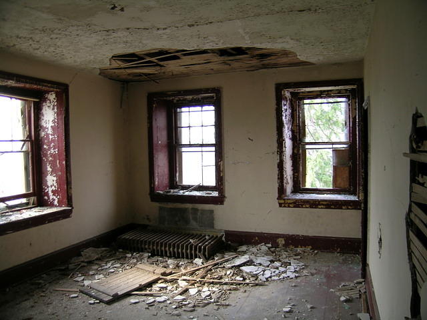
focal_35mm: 28
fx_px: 345
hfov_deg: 63.4
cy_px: 160
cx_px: 214
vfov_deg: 49.7
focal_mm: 5.8
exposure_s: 1/30.5
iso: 50
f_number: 2.8
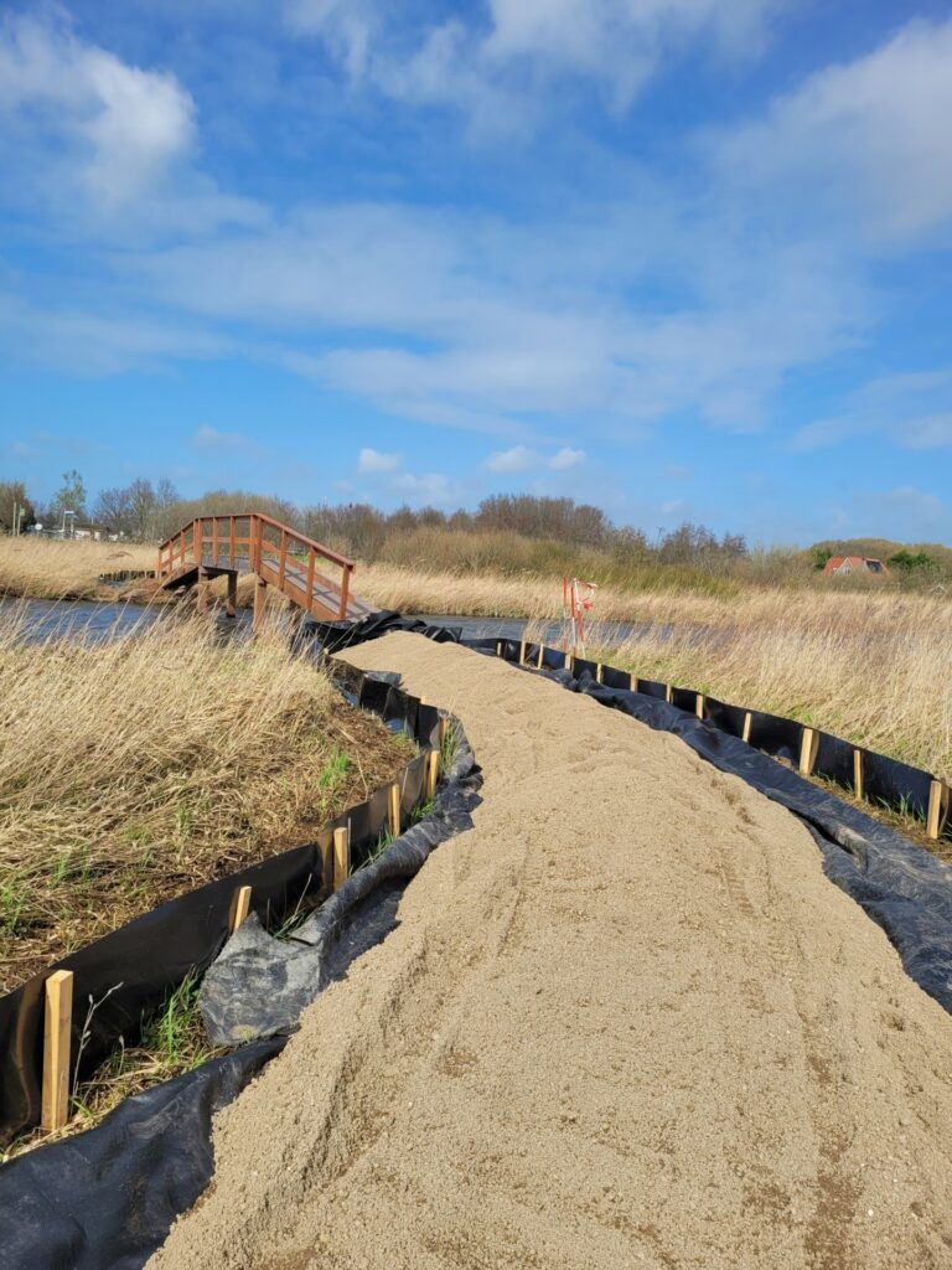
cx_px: 476
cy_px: 635
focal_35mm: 26
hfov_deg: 53.1
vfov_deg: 67.3
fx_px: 953
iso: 40
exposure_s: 1/2805
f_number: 1.8
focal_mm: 5.4
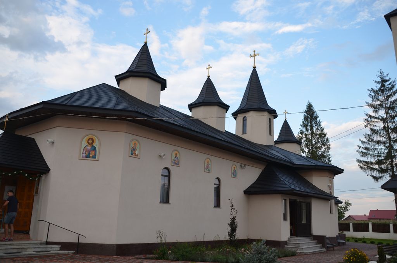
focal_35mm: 30
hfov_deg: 62.0
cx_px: 198
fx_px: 330
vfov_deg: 43.4
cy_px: 132
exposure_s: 1/200
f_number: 4
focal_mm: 20
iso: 100
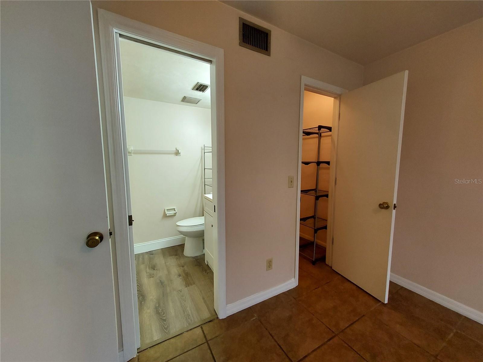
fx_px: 181
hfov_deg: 106.2
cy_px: 181
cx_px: 242
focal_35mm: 13
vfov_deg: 89.9
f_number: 2.2
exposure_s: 1/60
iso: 200
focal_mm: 1.74
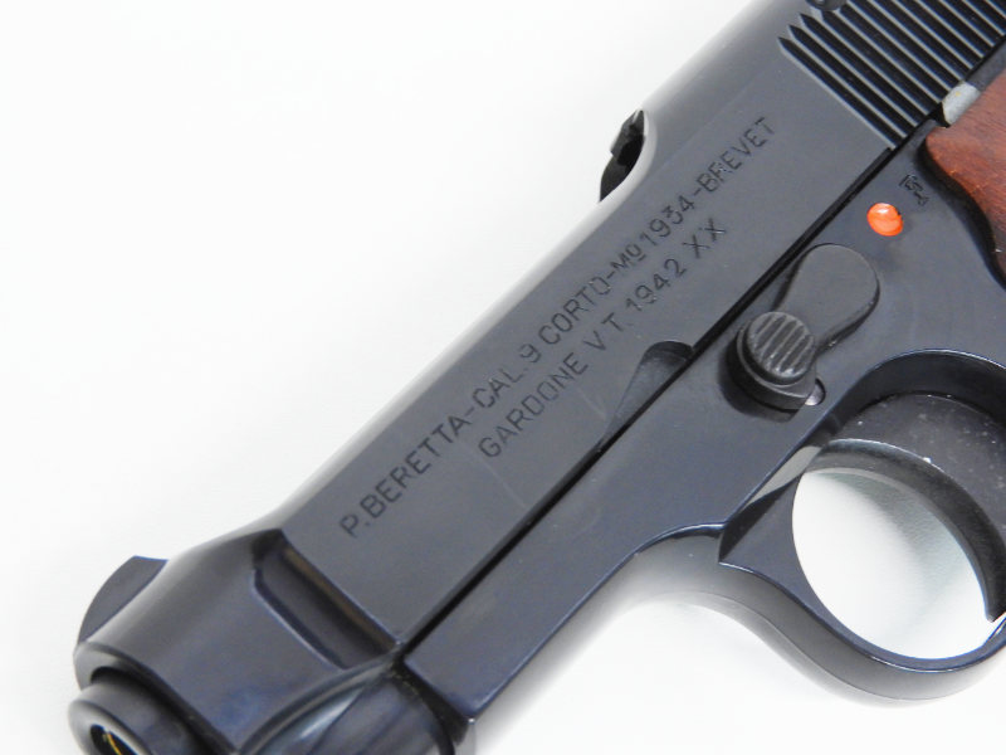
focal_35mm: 105
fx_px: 3051
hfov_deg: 18.7
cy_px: 378
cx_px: 503
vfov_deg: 14.1
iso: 200
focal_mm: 18.8
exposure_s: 1/20
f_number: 4.8
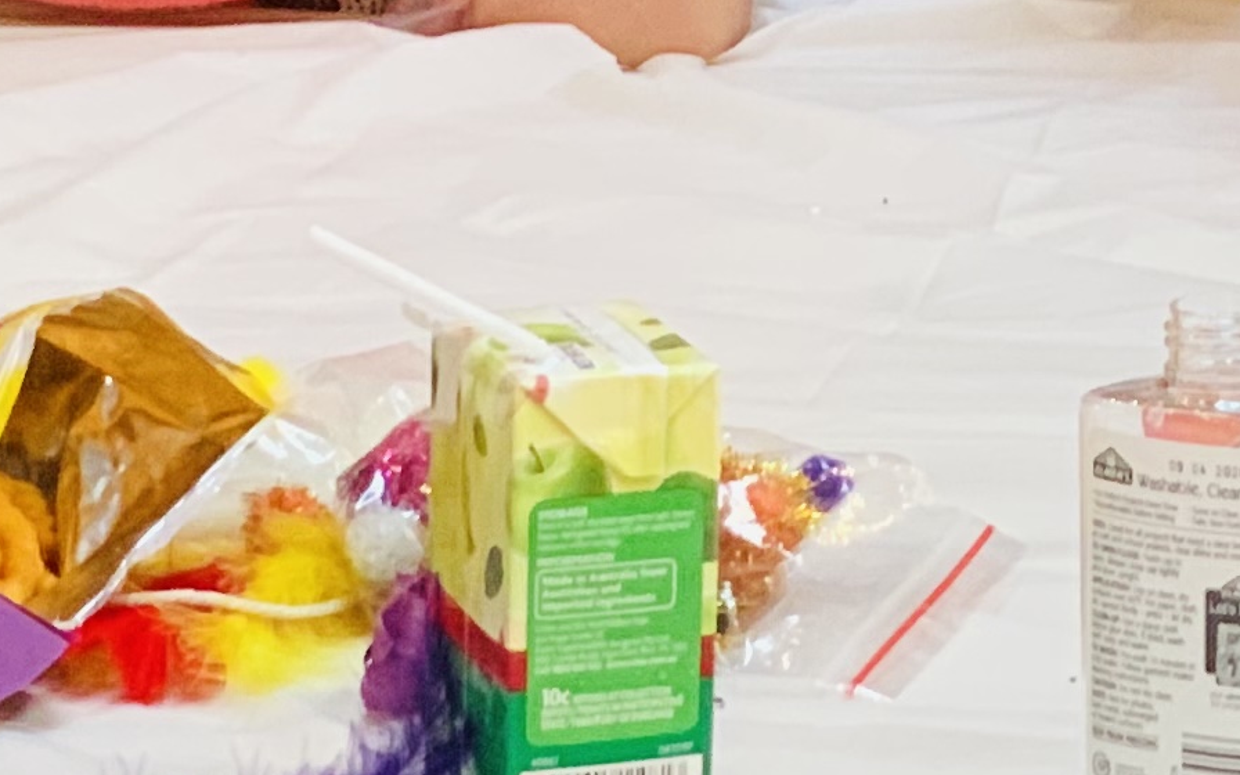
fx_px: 8381
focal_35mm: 248
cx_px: 2506
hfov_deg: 8.1
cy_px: -902
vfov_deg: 5.2
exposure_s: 1/60
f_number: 2.4
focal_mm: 6
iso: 200
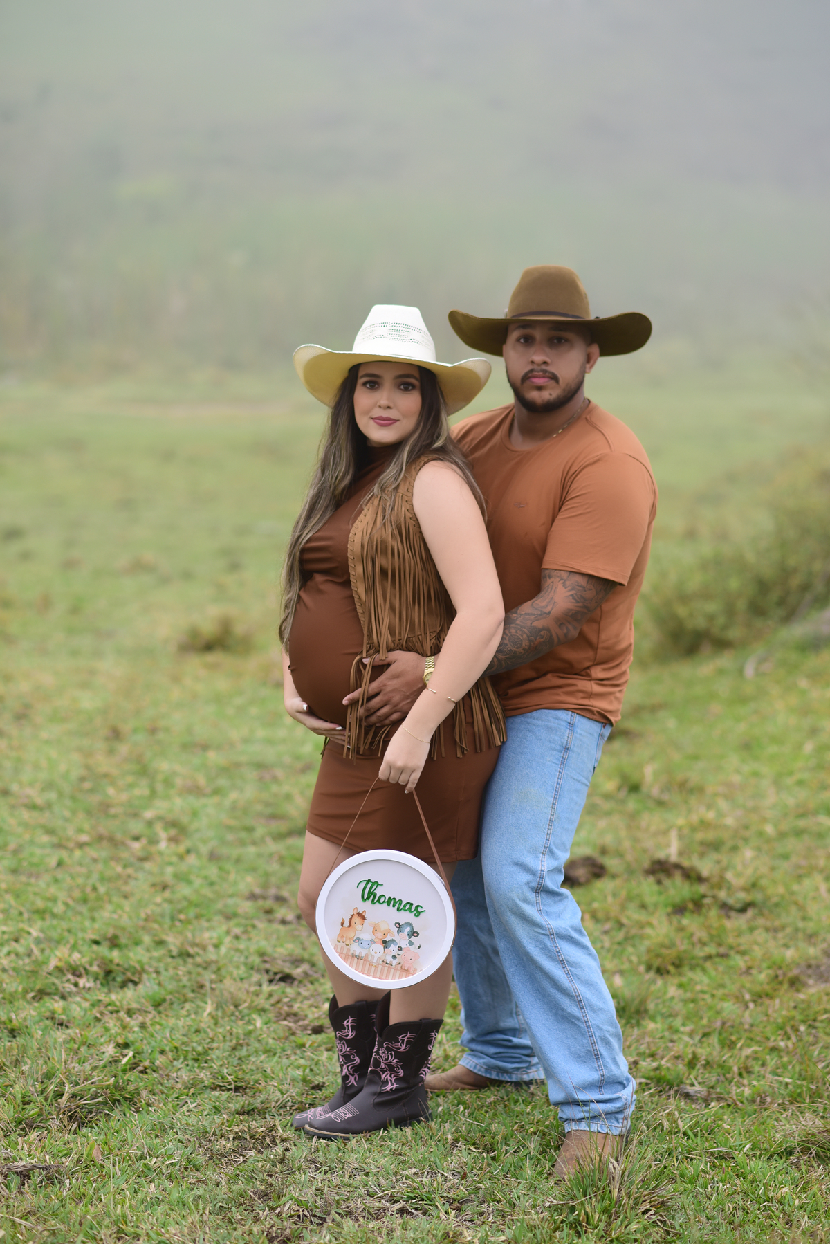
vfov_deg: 23.9
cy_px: 622
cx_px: 415
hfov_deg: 16.1
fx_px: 2937
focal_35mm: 85
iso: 100
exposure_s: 1/250
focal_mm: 85
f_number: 2.2
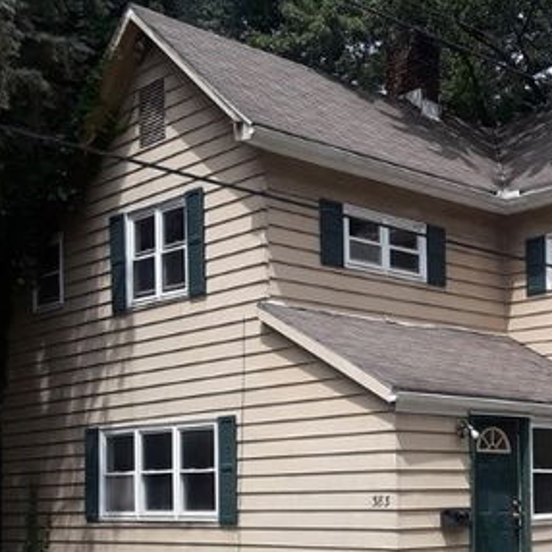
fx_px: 1064
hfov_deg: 28.1
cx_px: 488
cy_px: 473
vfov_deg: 28.2
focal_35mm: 59
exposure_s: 1/1052
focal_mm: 2.9
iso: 40
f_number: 1.9
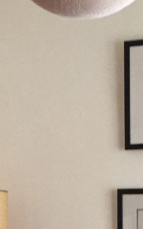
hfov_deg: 10.3
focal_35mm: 127
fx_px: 791
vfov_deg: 15.3
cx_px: 82
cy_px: 337
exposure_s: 1/17
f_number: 2.2
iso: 250
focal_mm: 4.15
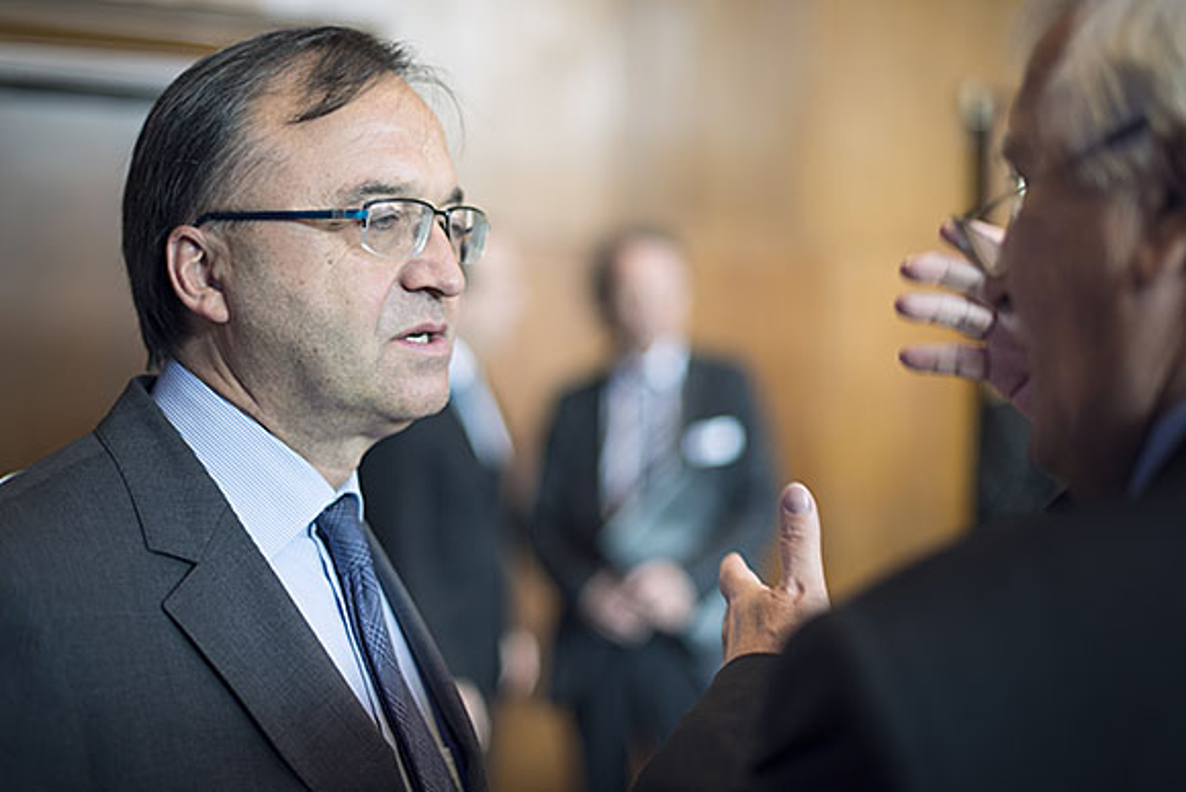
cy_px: 396
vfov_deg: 27.0
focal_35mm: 50
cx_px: 593
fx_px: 1648
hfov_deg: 39.6
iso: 800
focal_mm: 50
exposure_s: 1/160
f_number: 1.6
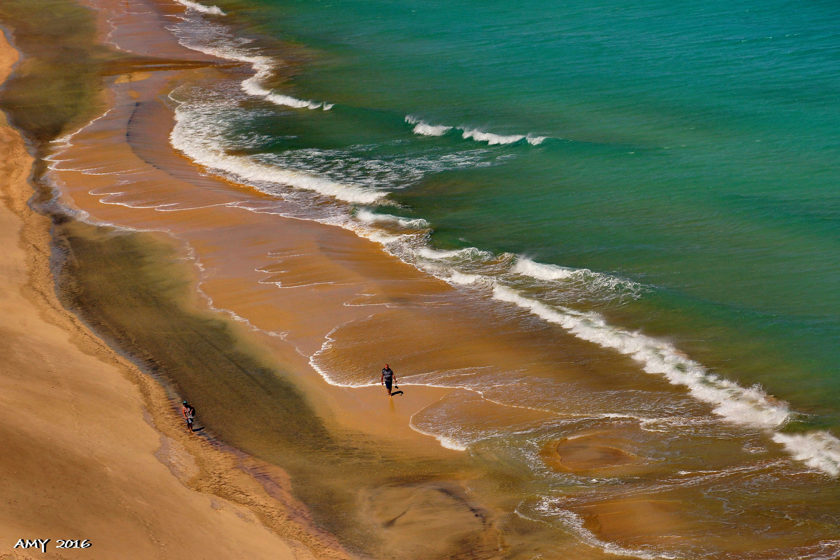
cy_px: 280
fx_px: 4200
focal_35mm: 180
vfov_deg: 7.6
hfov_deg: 11.4
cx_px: 420
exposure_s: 1/1000
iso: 200
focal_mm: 120
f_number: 14
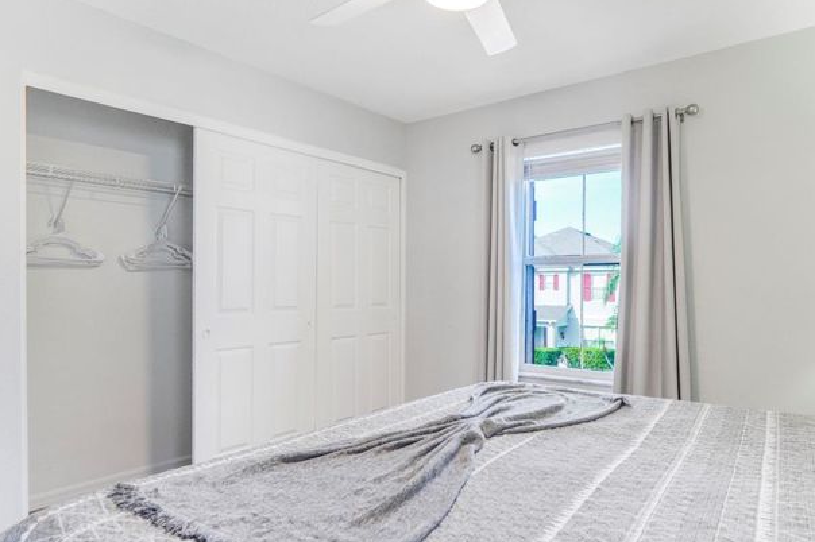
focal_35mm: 21
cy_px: 280
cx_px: 449
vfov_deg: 59.4
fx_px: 475
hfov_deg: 81.0
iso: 400
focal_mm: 12
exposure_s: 1/100
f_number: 3.5
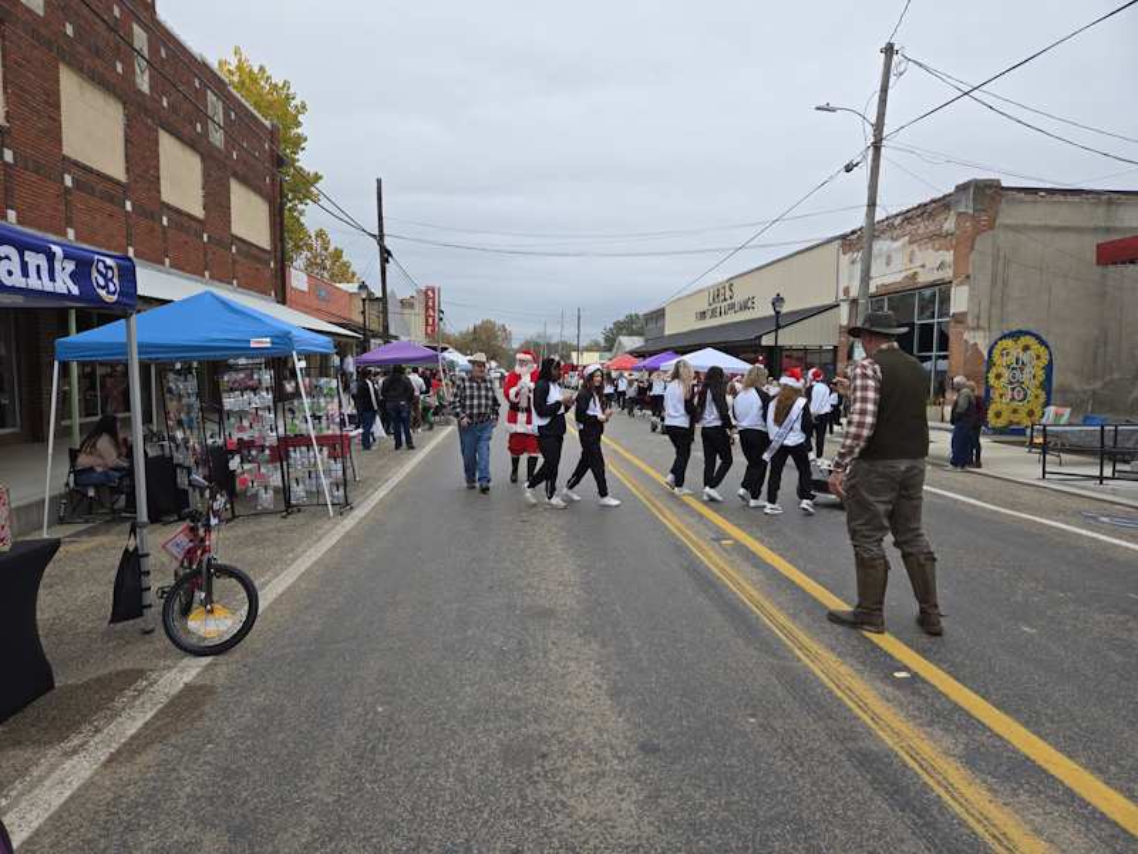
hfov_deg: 73.9
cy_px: 427
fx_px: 756
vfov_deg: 58.9
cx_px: 569
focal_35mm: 23
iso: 25
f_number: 1.8
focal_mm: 5.4
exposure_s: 1/585
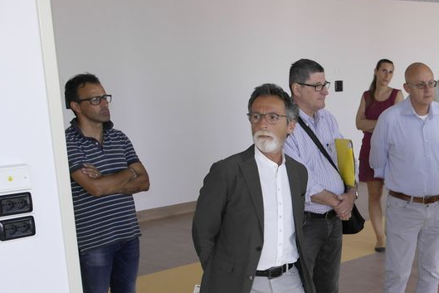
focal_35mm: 68
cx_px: 492
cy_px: 261
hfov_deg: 27.0
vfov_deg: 19.7
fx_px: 829
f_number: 3.5
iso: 200
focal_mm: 20
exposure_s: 1/80
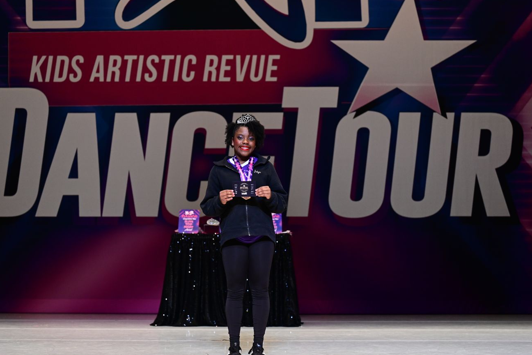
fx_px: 1197
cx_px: 261
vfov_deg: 16.9
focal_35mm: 81
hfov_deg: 25.1
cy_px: 184
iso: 1600
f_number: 2.8
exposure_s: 1/800
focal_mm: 70
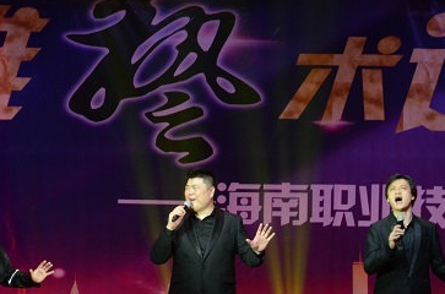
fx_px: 2355
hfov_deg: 10.8
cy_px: 171
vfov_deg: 7.1
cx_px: 201
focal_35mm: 191
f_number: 5.6
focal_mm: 66
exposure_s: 1/125
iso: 2000
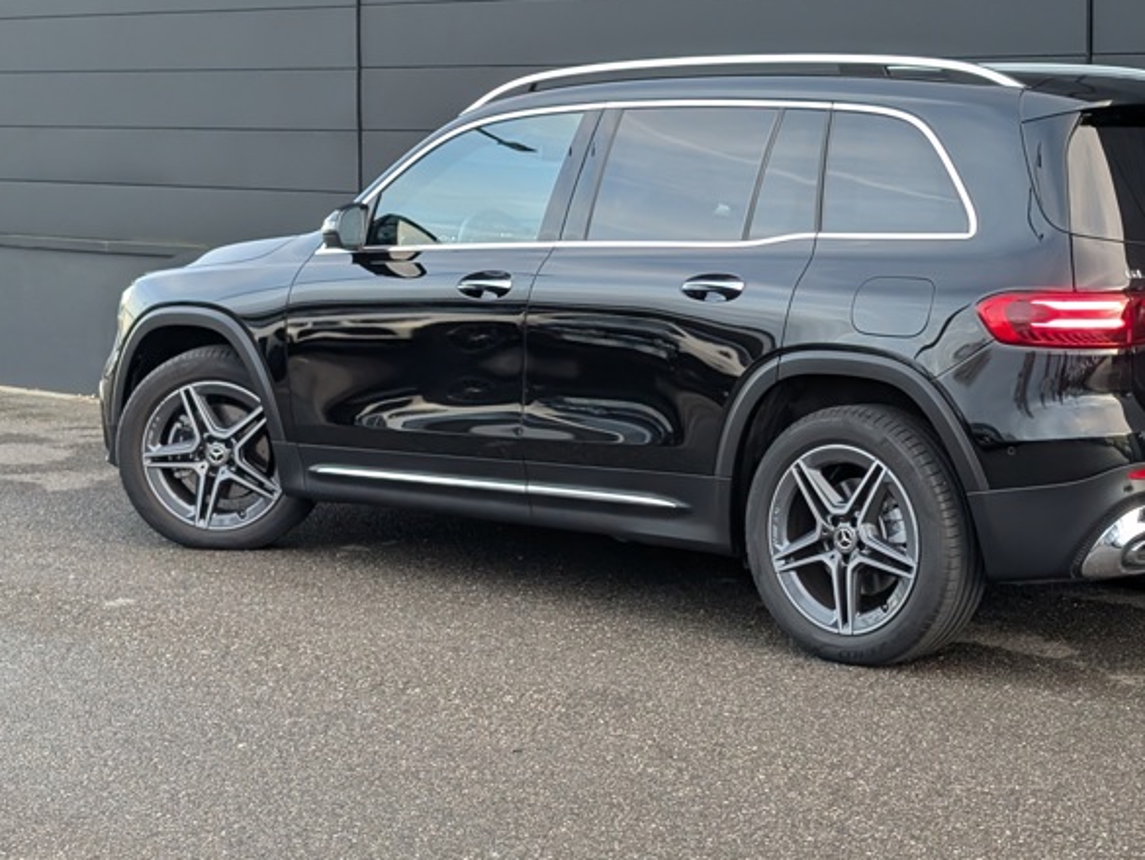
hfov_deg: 28.8
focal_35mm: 67
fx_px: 2217
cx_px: 744
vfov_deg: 21.9
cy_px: 294
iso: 355
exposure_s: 1/346
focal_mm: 6.9
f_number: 1.68
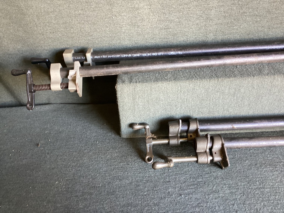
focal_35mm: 31
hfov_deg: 58.3
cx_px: 142
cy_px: 106
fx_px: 254
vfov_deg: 45.4
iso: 320
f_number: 2.4
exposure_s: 1/33
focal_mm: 3.3
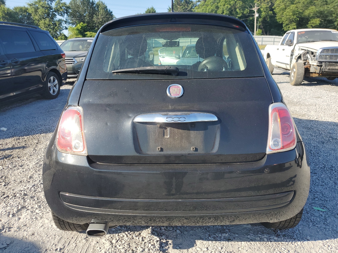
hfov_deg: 67.3
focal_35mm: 26
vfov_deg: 53.1
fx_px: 254
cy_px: 126
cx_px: 169
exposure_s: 1/1429
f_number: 1.5
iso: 50
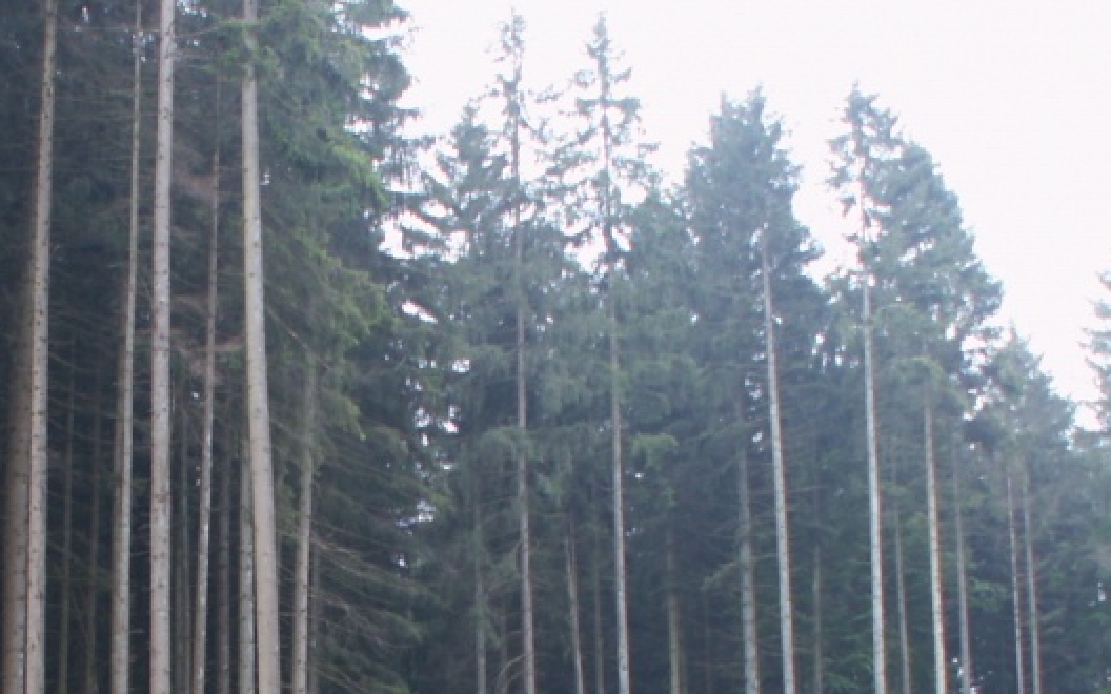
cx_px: 326
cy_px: 721
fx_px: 2180
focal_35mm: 72
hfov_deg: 28.3
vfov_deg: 17.6
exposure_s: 1/30
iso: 50
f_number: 3.5
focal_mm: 5.86
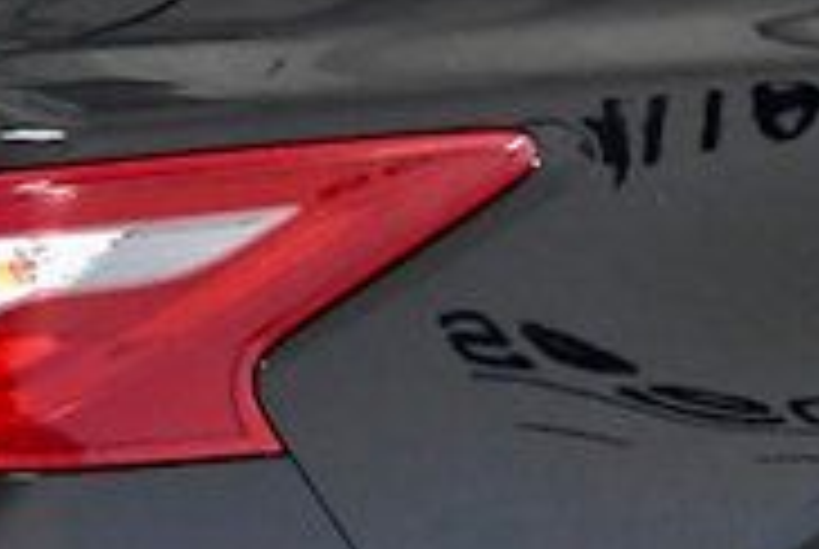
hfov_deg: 9.3
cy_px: 344
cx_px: 801
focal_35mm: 219
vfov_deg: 6.3
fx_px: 4990
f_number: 9
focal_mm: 26
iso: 2500
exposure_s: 1/320
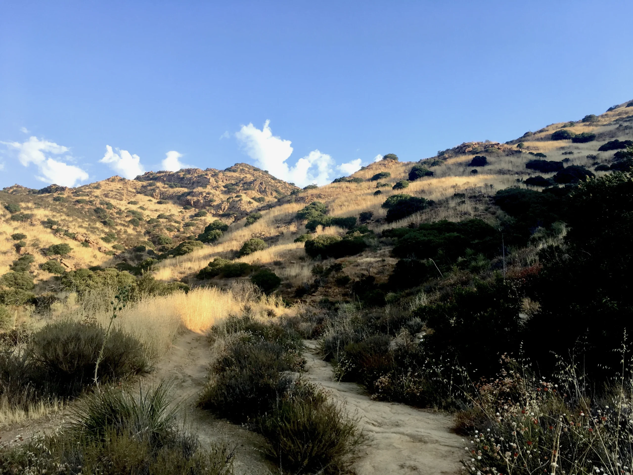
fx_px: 530
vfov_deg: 48.2
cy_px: 238
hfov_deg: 61.7
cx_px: 316
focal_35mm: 29
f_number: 2.2
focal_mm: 4.15
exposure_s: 1/513
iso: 25
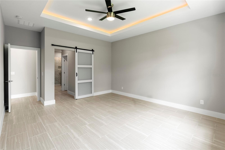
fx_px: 100
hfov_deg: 96.7
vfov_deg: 73.8
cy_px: 75
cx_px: 112
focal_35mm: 16
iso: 160
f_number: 8
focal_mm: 16
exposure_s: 1/2.5
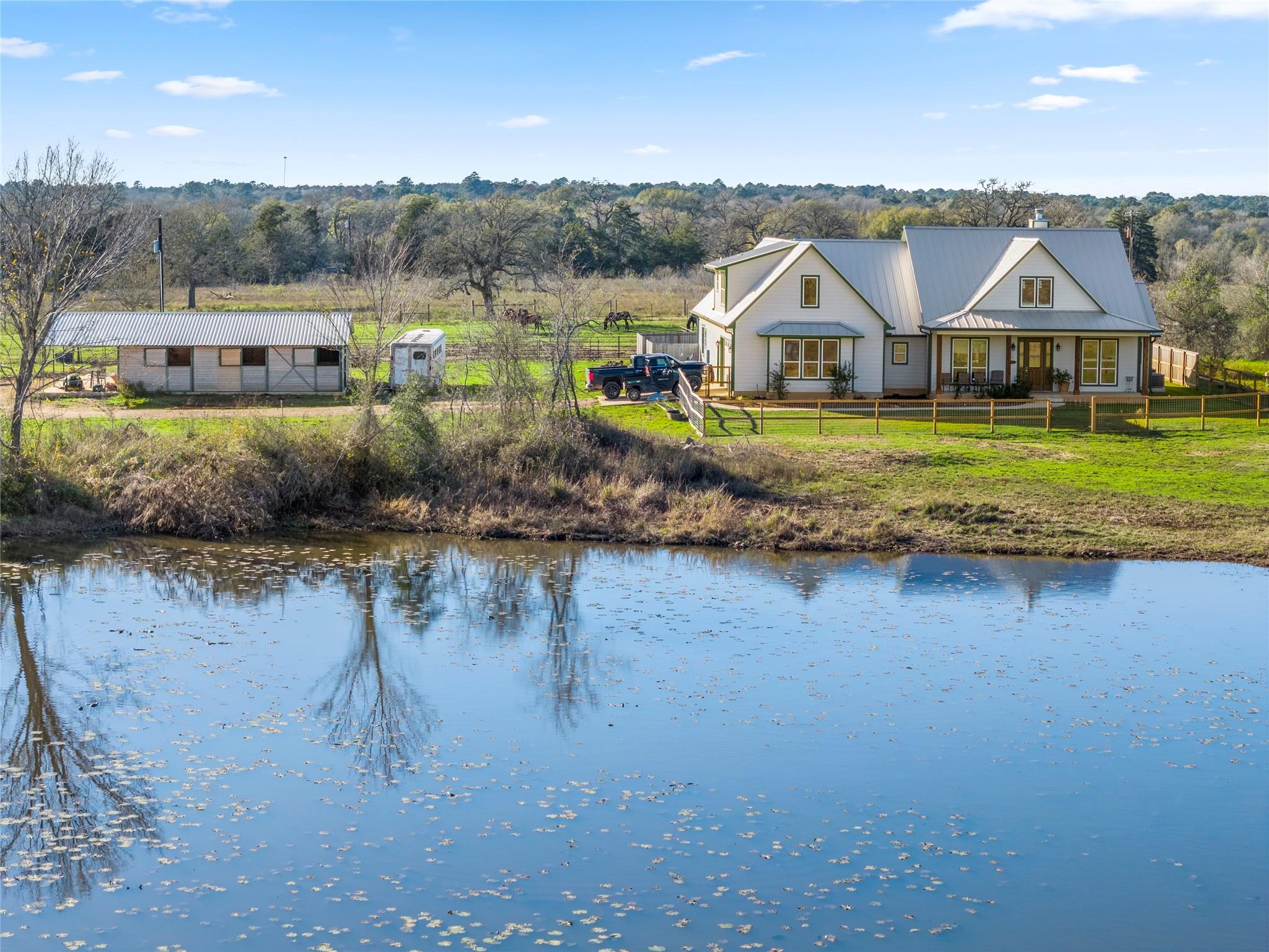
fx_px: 2566
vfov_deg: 21.0
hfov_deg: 27.8
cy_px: 476
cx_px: 634
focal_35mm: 70
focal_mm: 19.35
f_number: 2.8
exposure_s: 1/1000
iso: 160
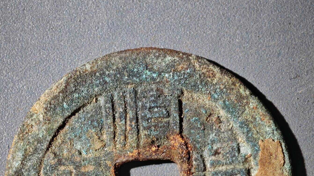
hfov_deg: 15.1
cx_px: 158
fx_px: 1182
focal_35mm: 142
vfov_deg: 8.5
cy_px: 190
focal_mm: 9
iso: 160
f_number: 2
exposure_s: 1/100
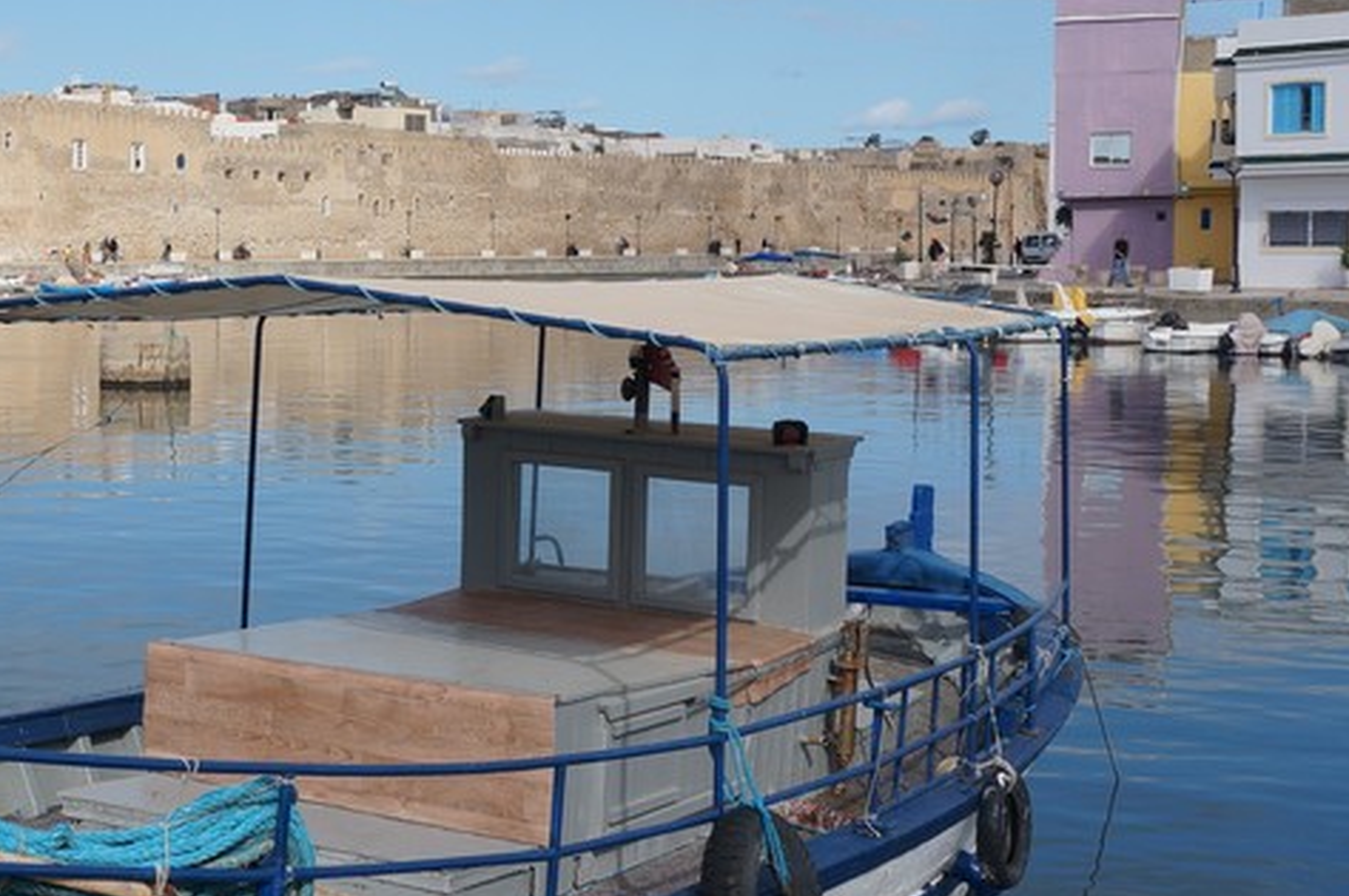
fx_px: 2283
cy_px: 384
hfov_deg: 31.9
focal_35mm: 61
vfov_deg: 22.2
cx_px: 245
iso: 100
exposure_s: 1/640
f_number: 6.3
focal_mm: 16
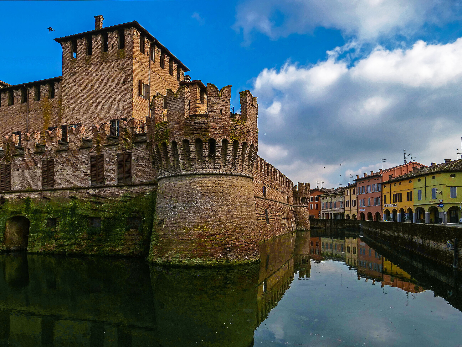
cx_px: 231
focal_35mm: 24
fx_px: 320
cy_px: 174
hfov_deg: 71.6
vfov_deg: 56.8
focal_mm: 12
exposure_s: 1/800
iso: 200
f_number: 8
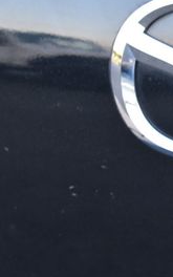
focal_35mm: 178
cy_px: 125
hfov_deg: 7.3
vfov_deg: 11.8
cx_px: 235
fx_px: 1343
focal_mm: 48
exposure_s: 1/25
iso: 400
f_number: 7.1
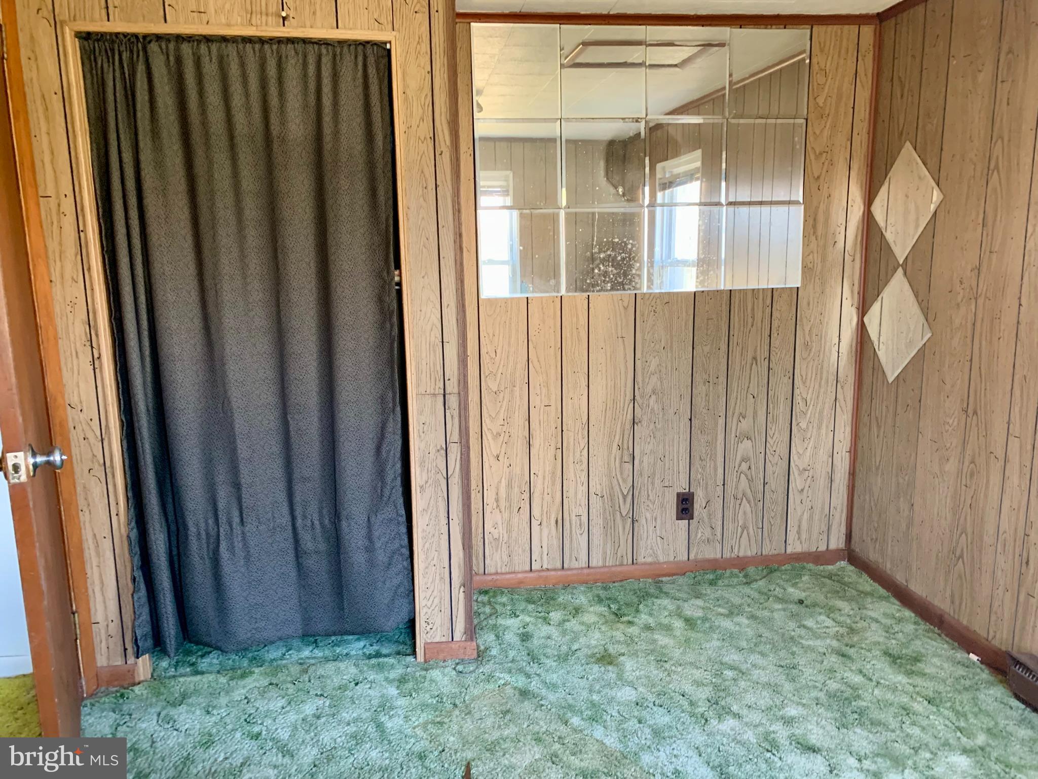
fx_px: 780
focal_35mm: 26
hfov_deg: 67.3
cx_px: 519
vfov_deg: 53.1
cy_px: 390
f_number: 1.8
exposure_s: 1/60
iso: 320
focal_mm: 4.25
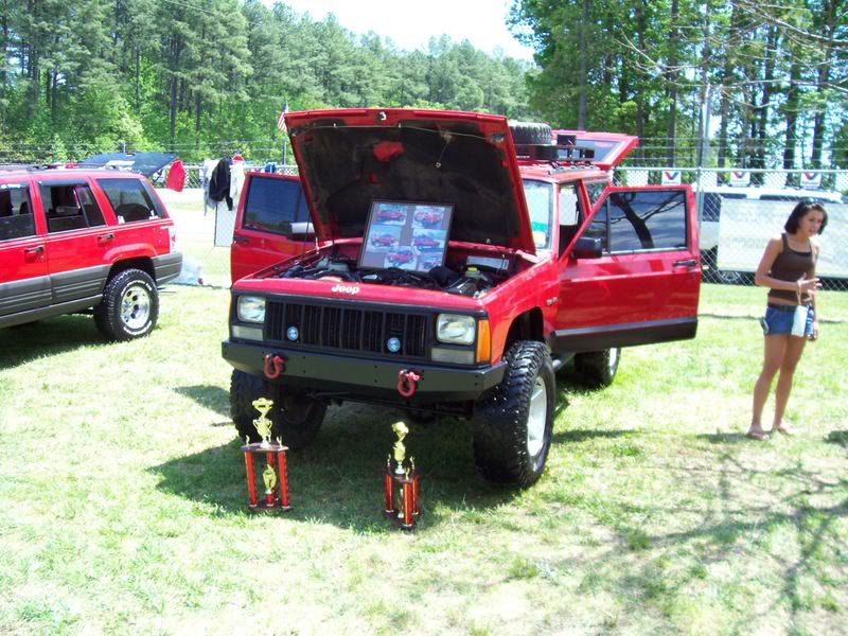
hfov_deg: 54.0
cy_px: 318
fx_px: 833
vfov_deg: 41.8
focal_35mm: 34
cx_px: 424
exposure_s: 1/334
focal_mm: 5.6
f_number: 2.7
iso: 80
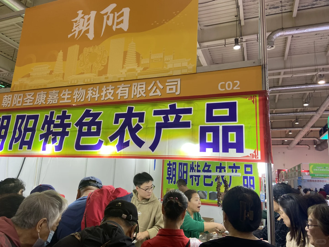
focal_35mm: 26
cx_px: 164
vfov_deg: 53.1
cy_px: 124
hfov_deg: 67.3
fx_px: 247
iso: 100
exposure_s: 1/100
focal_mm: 4.25
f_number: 1.8
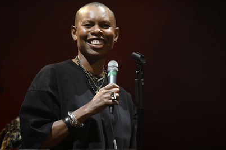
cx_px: 109
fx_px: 1405
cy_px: 73
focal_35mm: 224
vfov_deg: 6.1
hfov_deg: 9.2
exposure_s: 1/250
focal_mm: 200
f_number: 3.5
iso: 2000
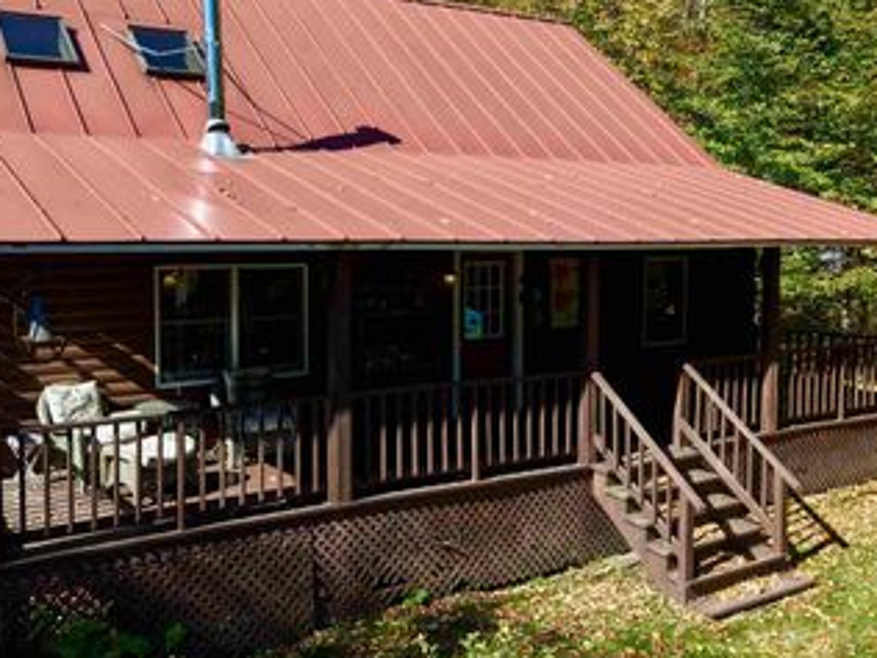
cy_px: 298
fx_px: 963
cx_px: 369
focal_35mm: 38
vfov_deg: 37.7
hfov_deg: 48.8
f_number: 1.8
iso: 100
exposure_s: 1/60
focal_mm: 8.67
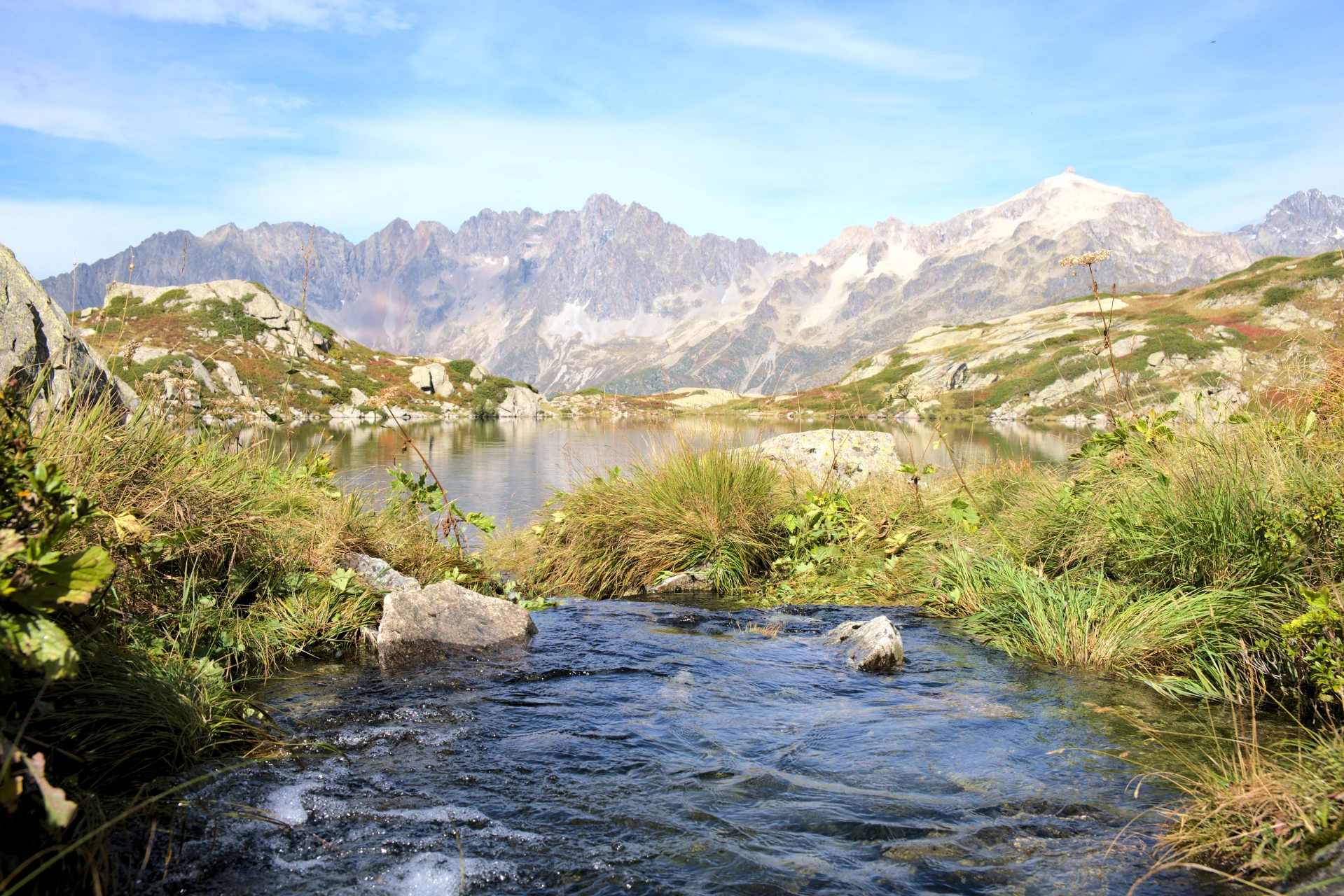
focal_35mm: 36
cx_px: 672
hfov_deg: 53.1
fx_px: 1344
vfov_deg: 36.9
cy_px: 448
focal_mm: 24.3
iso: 160
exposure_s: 1/500
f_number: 5.6
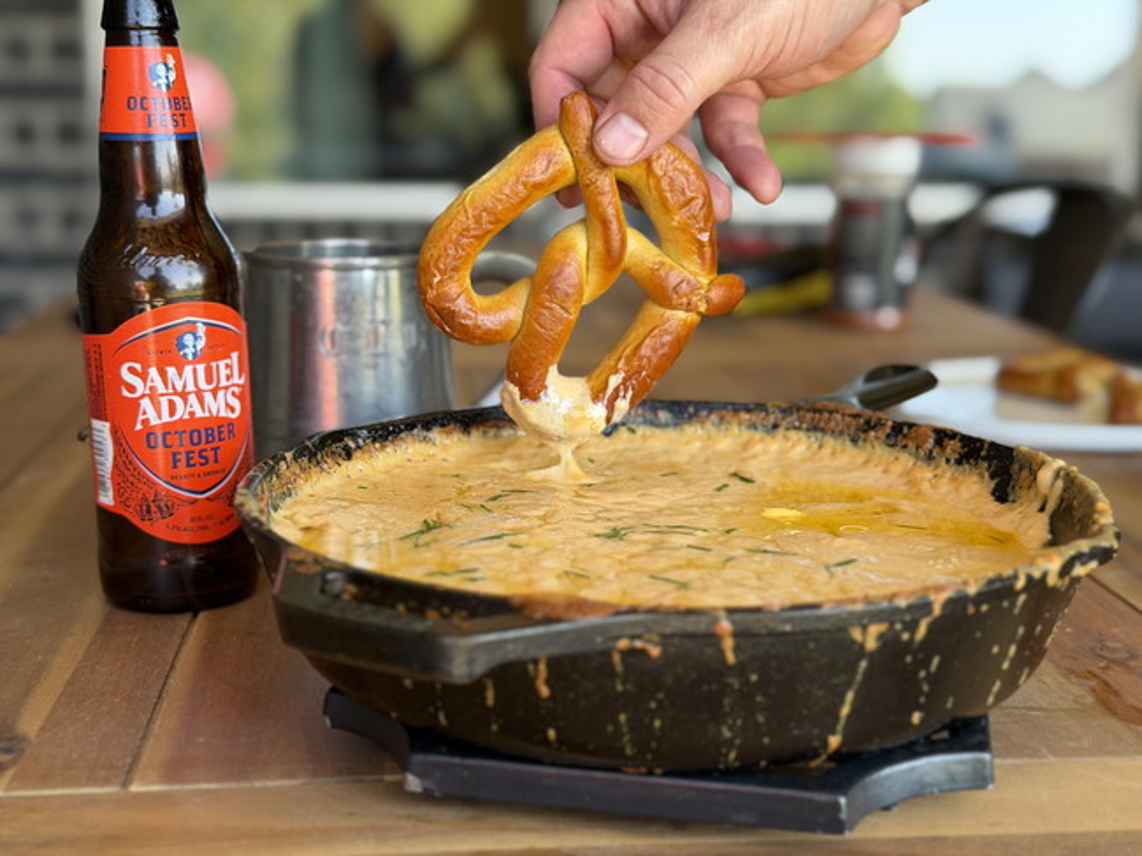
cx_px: 571
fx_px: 1583
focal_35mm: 48
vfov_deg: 30.2
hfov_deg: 39.7
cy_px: 428
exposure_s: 1/121
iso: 50
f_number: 1.78
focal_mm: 6.76
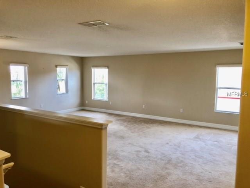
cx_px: 125
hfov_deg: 63.4
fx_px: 202
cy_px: 94
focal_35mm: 28
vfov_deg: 49.7
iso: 40
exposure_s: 1/20
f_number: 1.8
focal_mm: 3.99
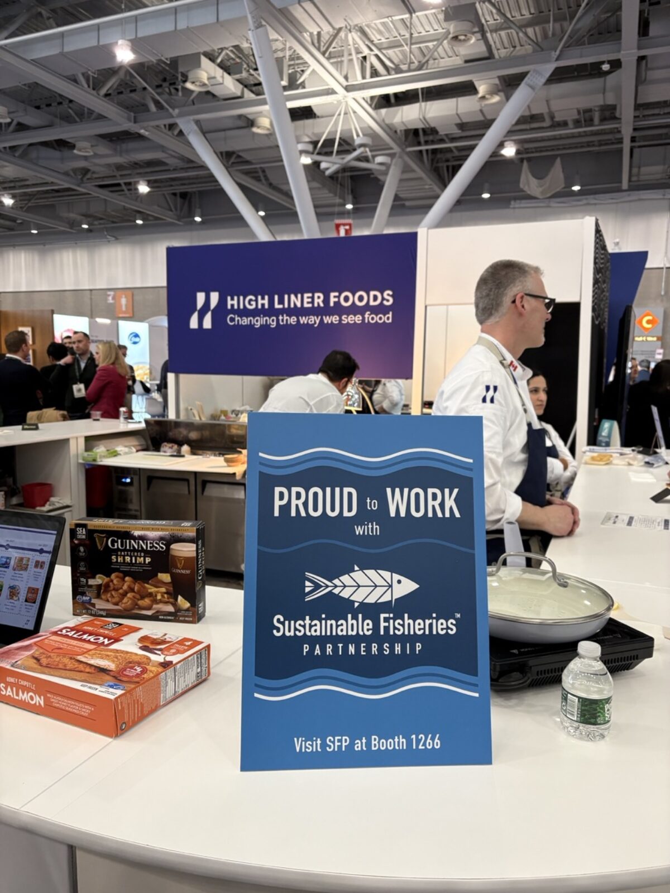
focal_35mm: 26
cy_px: 446
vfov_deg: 67.3
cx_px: 335
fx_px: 671
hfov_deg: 53.1
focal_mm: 5.96
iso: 160
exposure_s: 1/60
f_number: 1.6
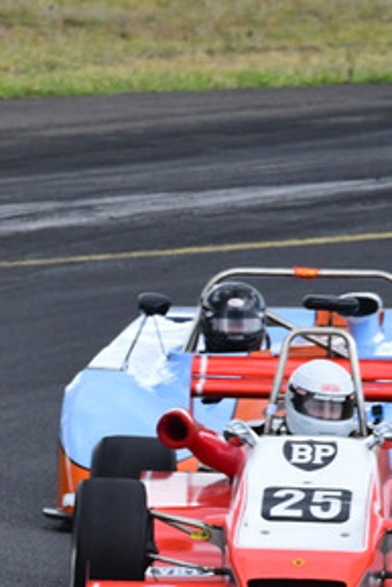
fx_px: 26443
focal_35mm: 1621
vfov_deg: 1.3
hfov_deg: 0.8
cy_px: 485
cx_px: -307
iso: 1250
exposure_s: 1/640
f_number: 11
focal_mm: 390
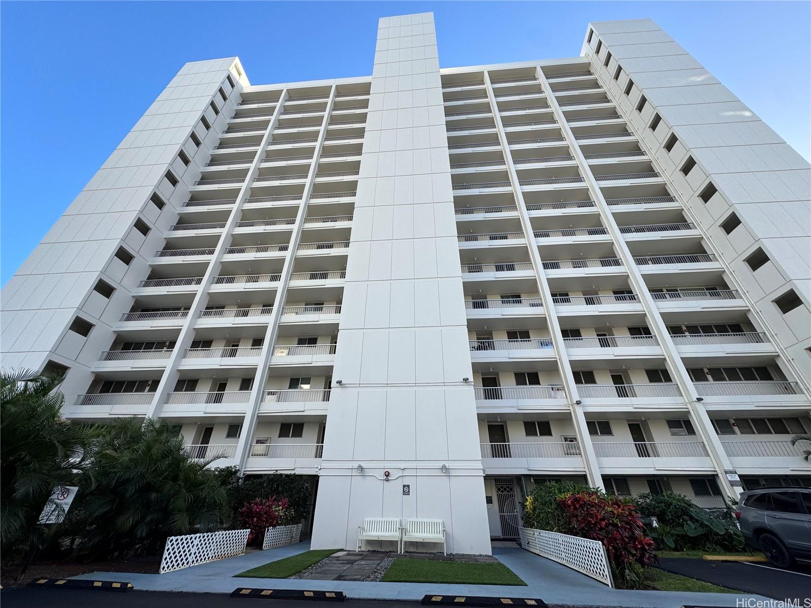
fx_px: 328
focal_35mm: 14
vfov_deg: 85.7
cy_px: 304
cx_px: 406
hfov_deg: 102.1
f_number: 2.2
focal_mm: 2.22
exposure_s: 1/578
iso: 40
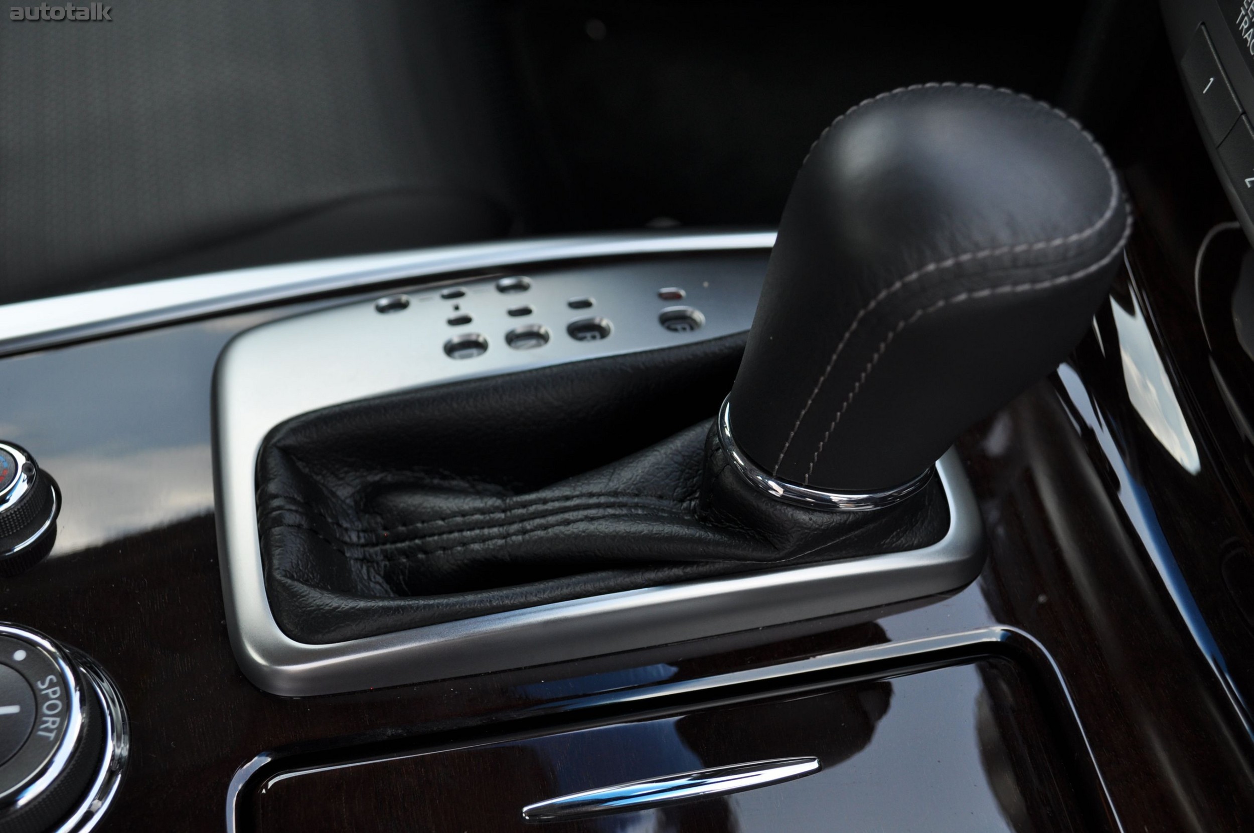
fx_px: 1670
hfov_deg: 41.2
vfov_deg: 28.0
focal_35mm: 48
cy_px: 416
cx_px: 627
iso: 220
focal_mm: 32
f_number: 5.6
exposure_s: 1/125
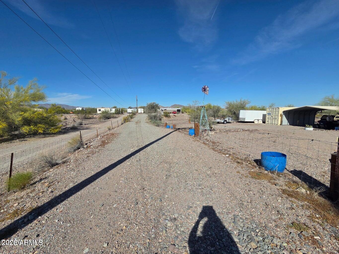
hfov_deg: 106.2
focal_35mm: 13
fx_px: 127
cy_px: 127
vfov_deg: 89.9
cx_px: 170
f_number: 2.2
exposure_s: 1/3345
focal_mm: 2.2
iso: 50
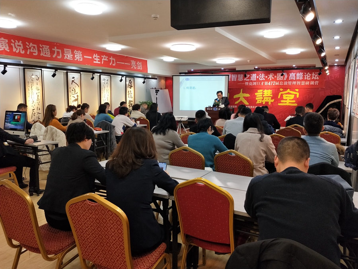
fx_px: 238
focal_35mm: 23
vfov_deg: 58.9
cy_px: 134
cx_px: 179
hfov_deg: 73.9
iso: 157
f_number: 1.7
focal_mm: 3.99
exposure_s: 1/50
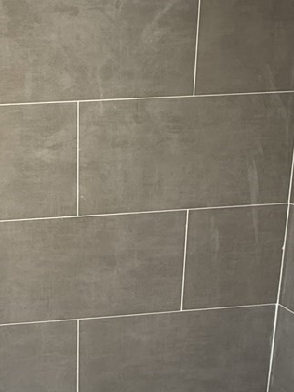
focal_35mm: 51
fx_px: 578
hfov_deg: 26.6
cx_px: -19
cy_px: 267
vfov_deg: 37.0
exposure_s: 1/60
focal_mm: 2.22
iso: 200
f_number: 2.2
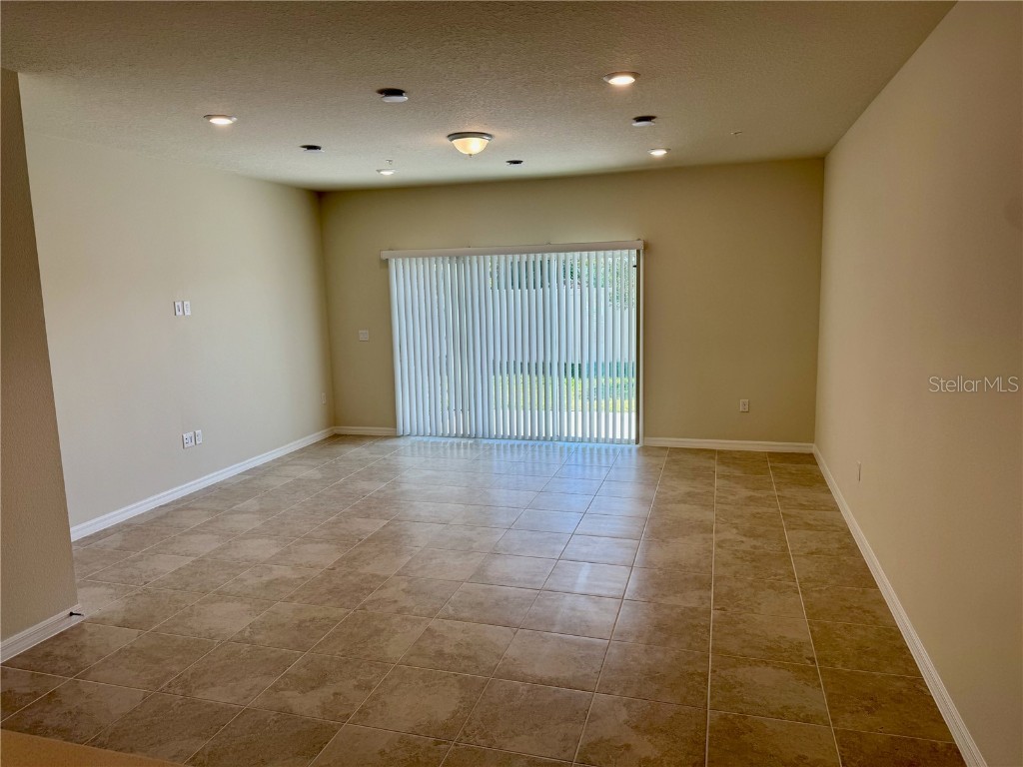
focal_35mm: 24
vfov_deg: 56.8
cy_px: 384
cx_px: 512
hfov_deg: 71.6
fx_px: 709
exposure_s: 1/296
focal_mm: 6.76
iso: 80
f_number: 1.78
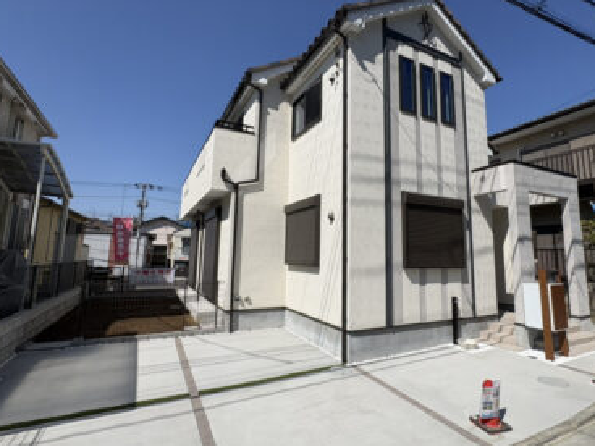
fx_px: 327
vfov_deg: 68.6
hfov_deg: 84.5
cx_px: 322
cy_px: 211
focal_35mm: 19
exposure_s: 1/4630
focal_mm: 2.22
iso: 50
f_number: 2.2
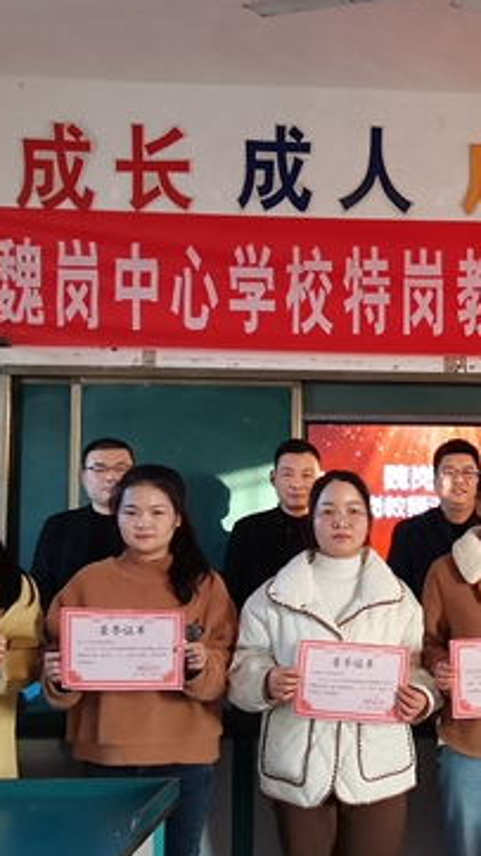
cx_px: 467
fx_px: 930
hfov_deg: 27.5
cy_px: 517
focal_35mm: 41
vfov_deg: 49.1
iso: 320
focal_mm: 1.78
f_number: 2.4
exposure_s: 1/33.3
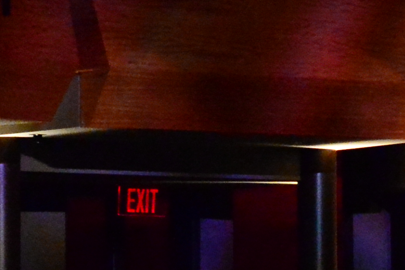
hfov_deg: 5.0
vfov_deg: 3.5
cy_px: 287
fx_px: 4441
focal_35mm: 395
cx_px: 1105
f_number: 5.6
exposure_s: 1/125
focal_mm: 70
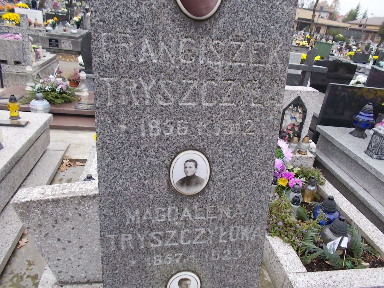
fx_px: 288
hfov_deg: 67.3
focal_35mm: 26
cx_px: 192
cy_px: 144
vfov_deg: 53.1
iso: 80
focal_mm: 4.6
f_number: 3.2
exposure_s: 1/125
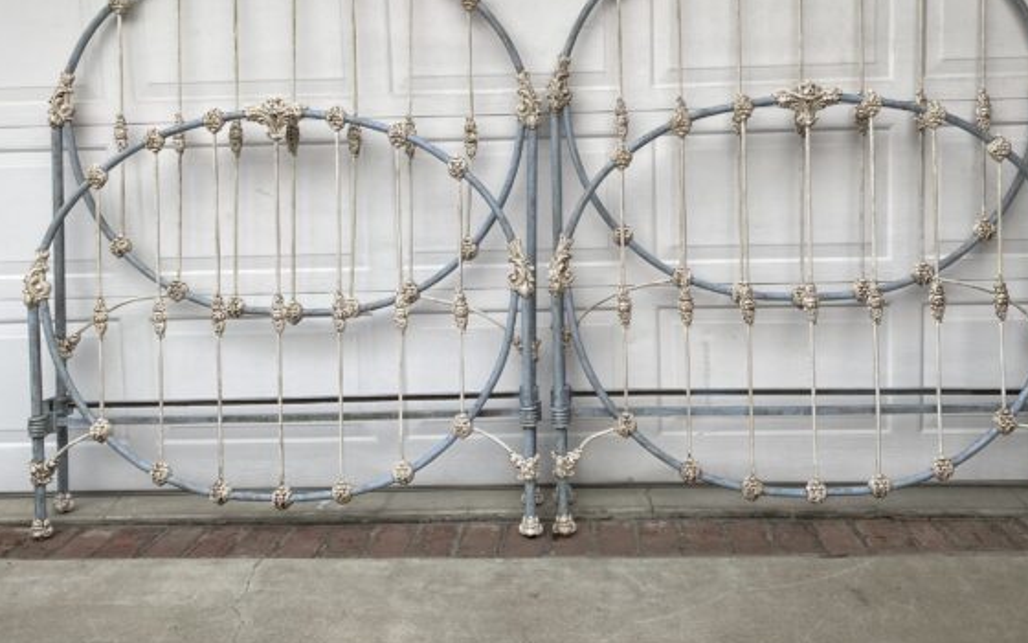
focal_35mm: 32
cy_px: 231
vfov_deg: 39.1
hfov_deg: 59.6
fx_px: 897
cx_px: 558
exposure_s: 1/128
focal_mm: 4.25
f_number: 1.8
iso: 32
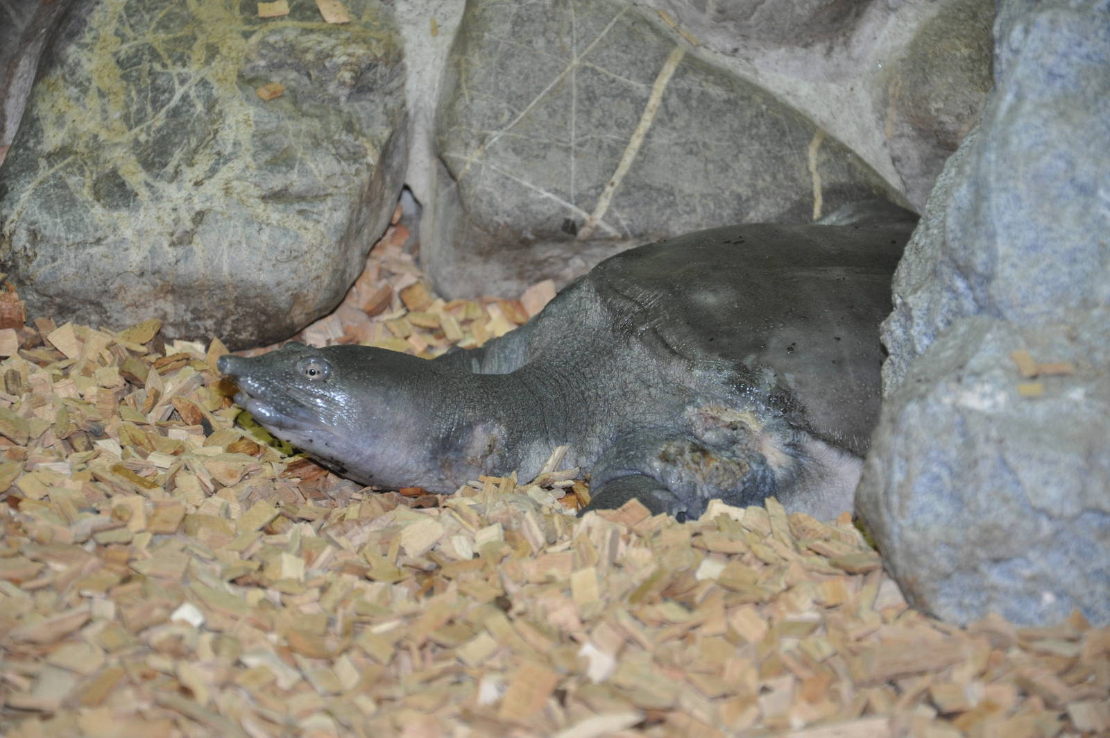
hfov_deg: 14.0
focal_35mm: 147
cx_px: 555
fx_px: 4527
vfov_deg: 9.3
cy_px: 369
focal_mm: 98
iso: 800
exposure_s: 1/60
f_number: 5.6
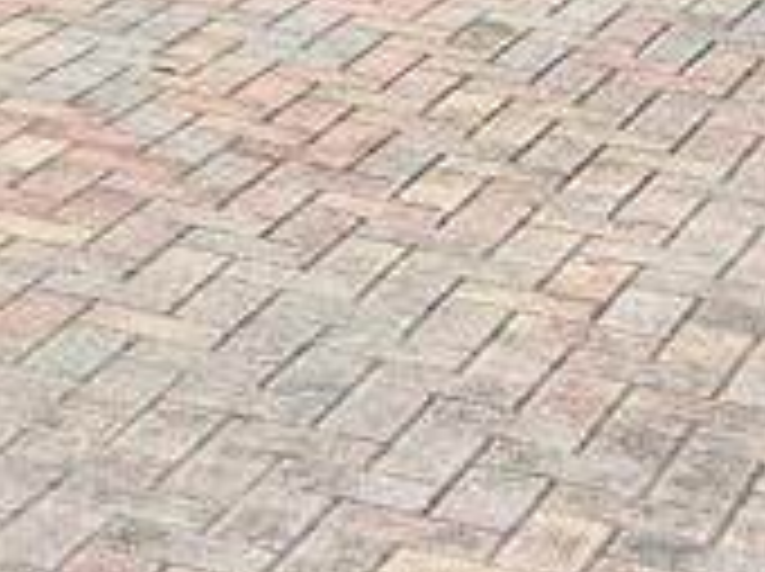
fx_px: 3465
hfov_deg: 11.6
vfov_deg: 8.6
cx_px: -657
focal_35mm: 157
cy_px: -766
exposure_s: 1/4630
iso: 50
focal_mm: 5.96
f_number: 1.6
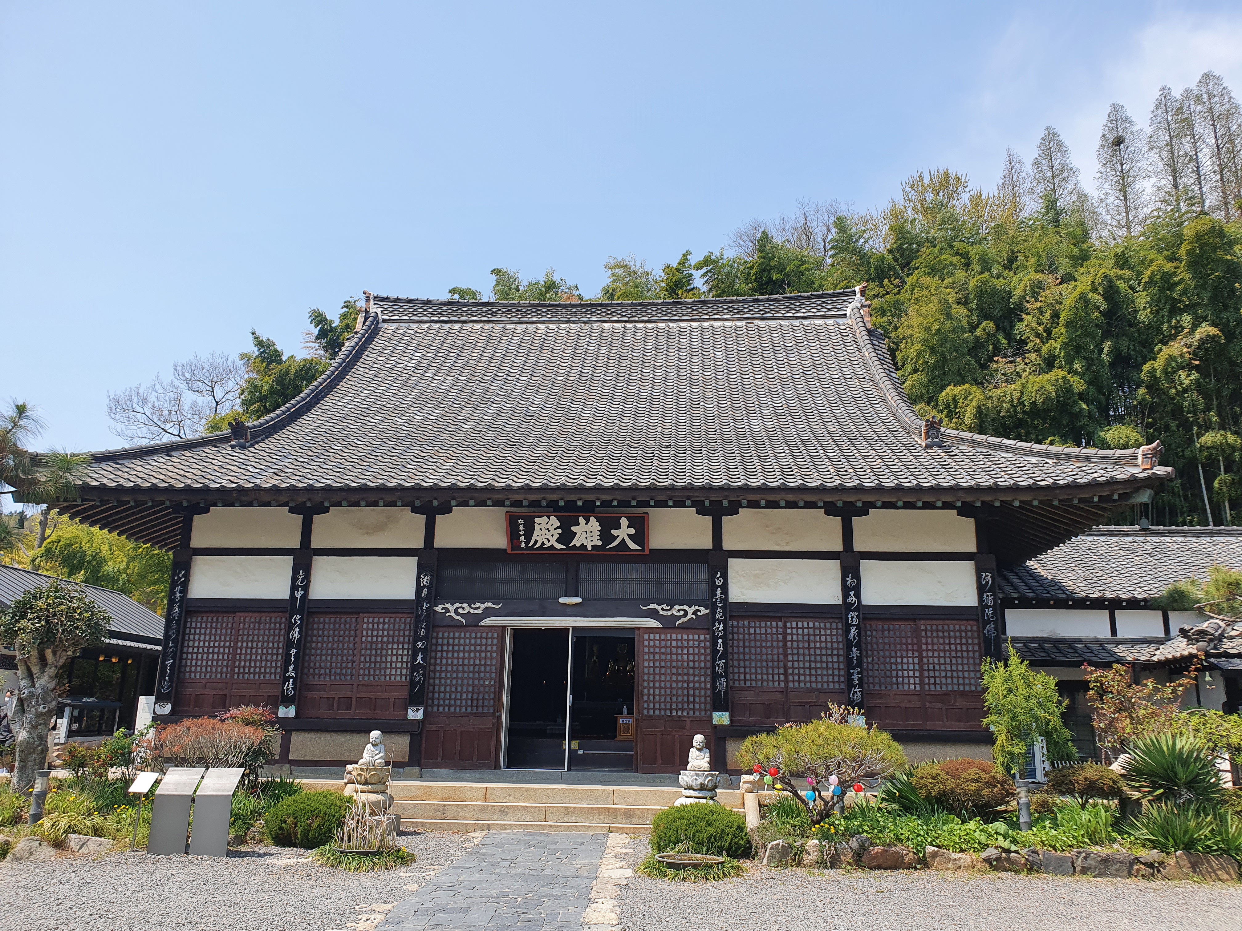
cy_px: 466
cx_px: 621
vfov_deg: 53.1
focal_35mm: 26
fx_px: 933
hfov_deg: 67.3
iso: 50
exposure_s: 1/1244
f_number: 2.4
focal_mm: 4.32
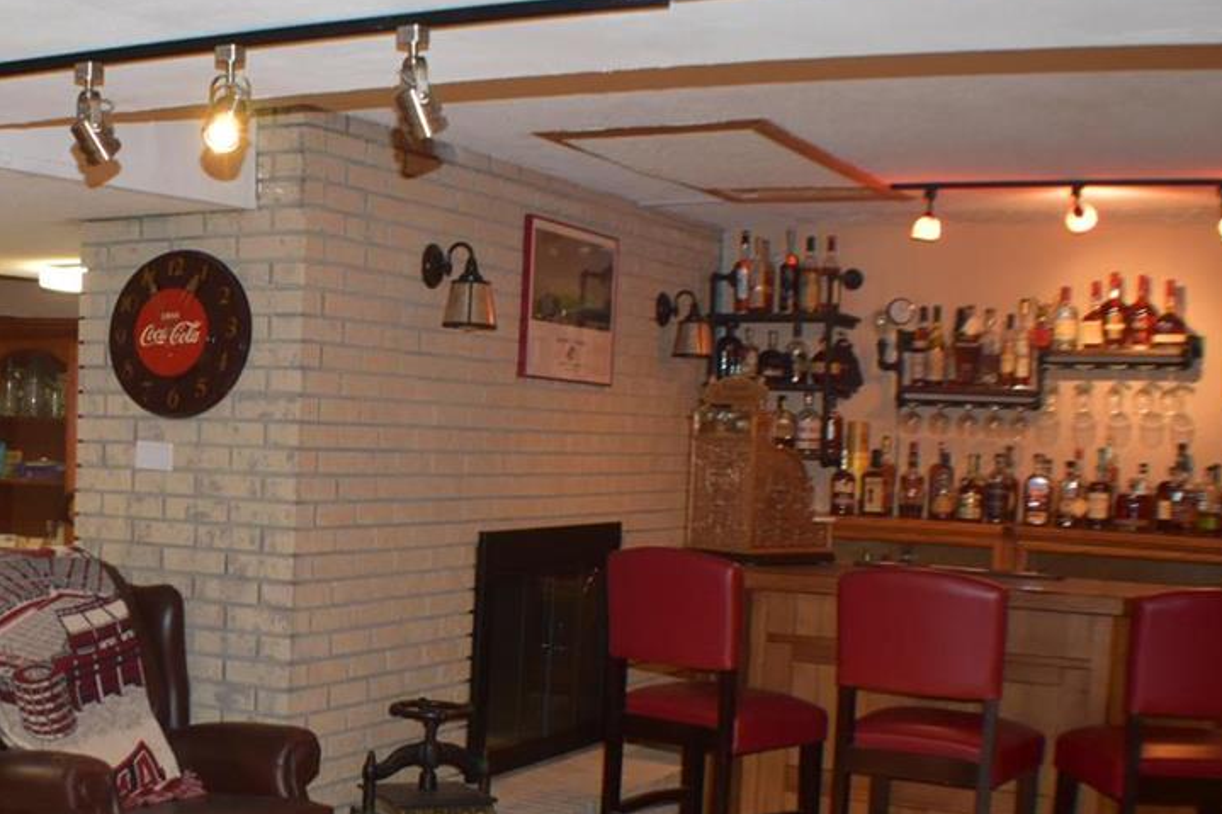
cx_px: 78
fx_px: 2379
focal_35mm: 70
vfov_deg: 19.2
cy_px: 637
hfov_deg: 27.6
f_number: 3.8
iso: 500
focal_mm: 21
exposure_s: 1/30
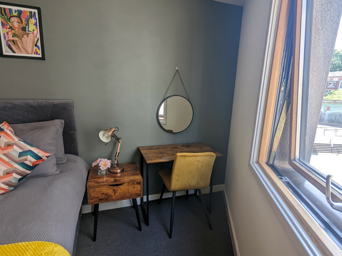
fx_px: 158
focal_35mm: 16
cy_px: 128
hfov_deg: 94.5
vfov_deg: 78.1
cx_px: 171
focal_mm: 2.35
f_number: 2.2
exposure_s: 1/100
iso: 55
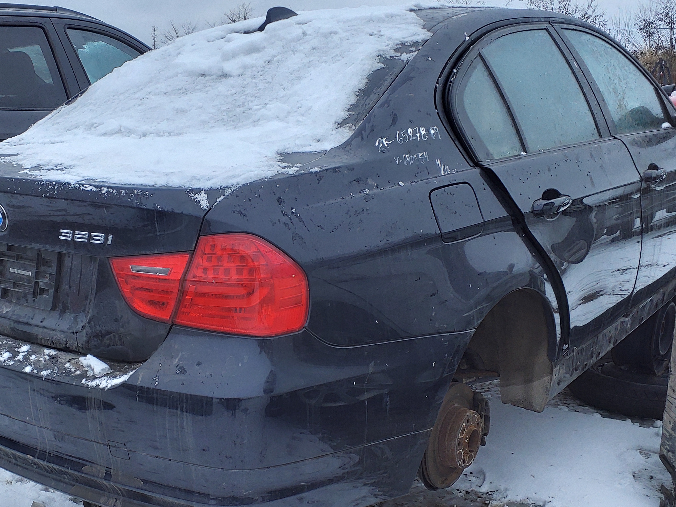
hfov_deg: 45.0
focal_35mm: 41
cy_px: 266
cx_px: 221
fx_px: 801
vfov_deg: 35.1
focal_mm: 3.58
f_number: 1.9
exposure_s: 1/251
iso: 40
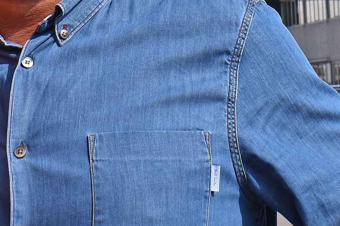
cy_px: -175
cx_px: 168
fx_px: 1549
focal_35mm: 164
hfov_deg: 12.5
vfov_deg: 8.1
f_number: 11
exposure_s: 1/500
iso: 200
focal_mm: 20
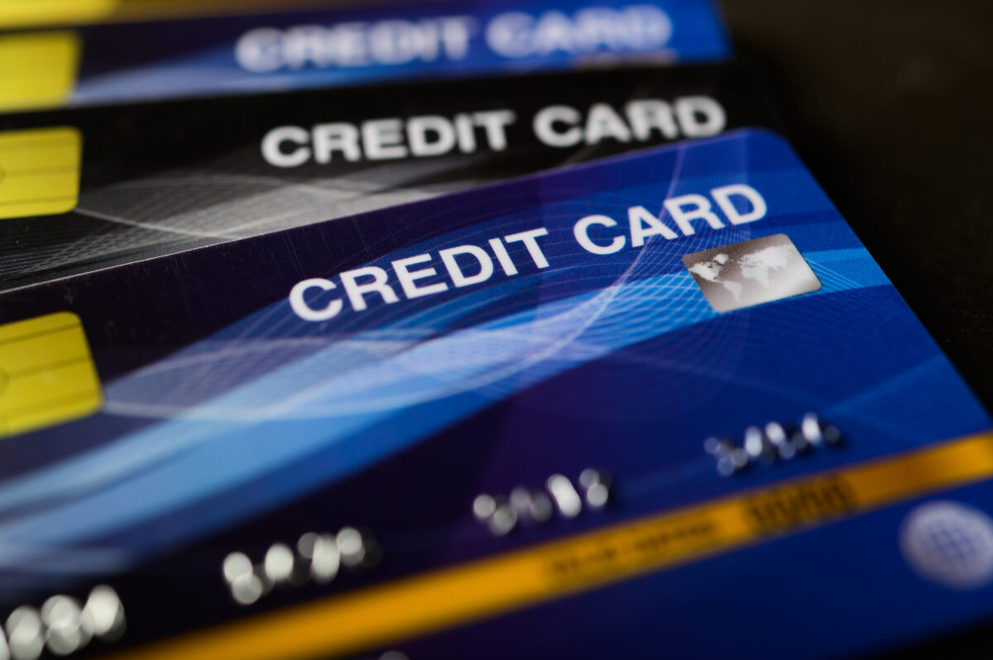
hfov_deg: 33.4
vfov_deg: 22.6
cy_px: 330
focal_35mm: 60
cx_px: 496
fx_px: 1654
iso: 100
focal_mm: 60
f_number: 5
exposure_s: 1/160
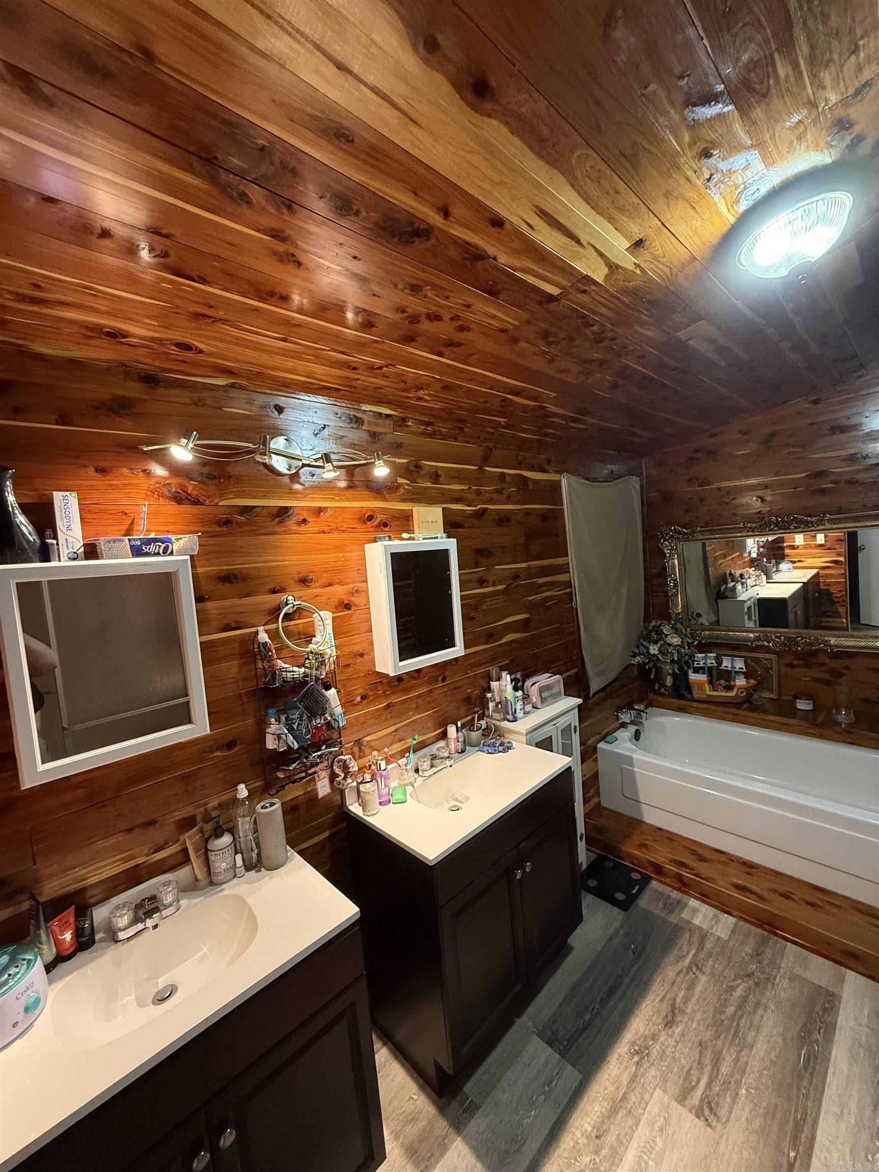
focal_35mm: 14
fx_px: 474
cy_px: 586
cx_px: 440
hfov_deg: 85.7
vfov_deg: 102.1
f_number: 2.2
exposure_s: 1/60
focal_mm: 2.22
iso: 400
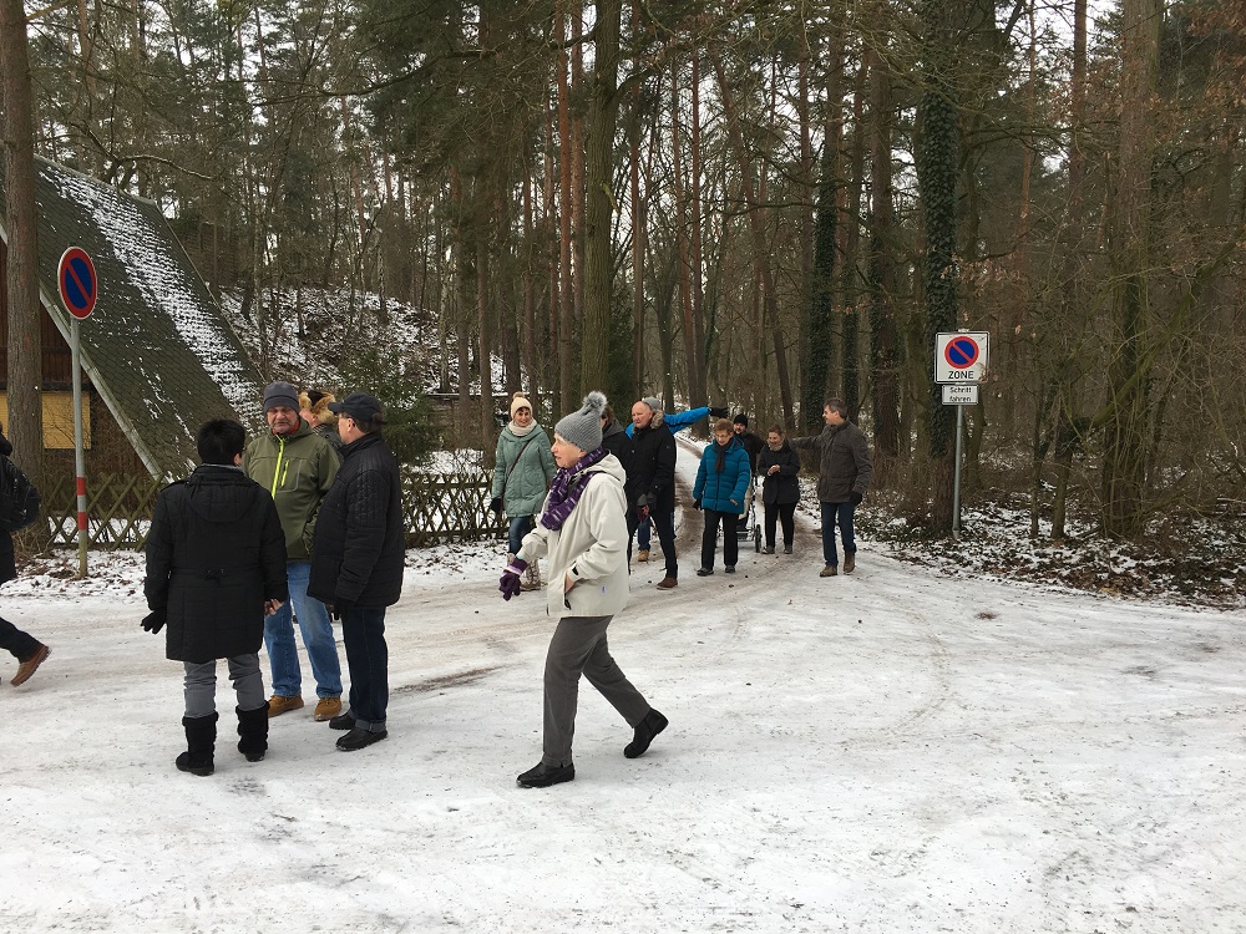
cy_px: 467
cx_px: 623
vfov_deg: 48.2
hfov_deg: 61.7
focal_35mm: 29
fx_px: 1044
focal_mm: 4.15
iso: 25
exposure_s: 1/245
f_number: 2.2
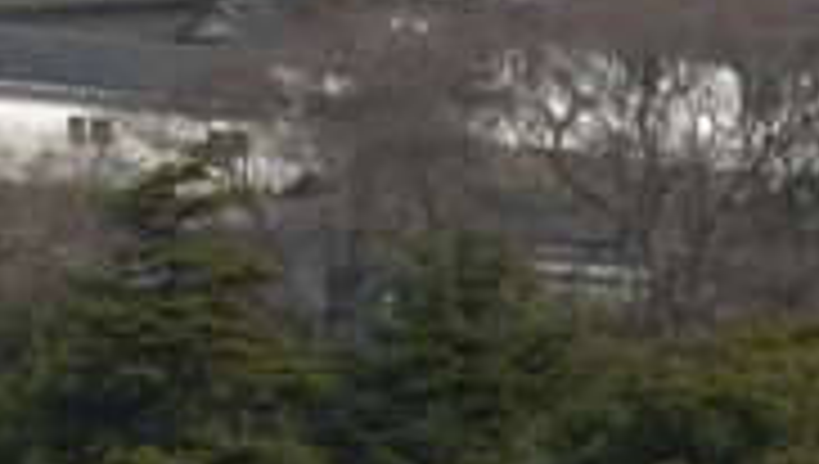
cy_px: -327
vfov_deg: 1.6
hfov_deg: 2.9
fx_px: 16310
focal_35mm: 750
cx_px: -436
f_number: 10
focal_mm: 85
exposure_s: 1/400
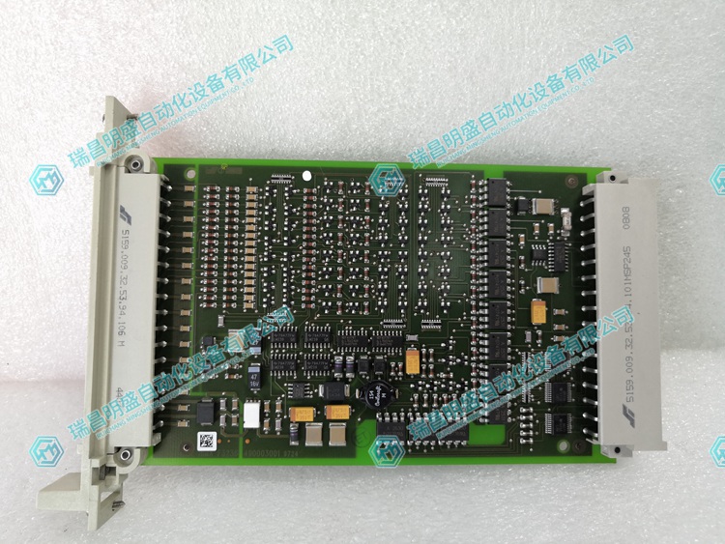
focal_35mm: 27
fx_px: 566
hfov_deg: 65.3
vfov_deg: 51.4
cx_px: 362
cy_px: 272
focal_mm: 3.95
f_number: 1.8
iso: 160
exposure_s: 1/50
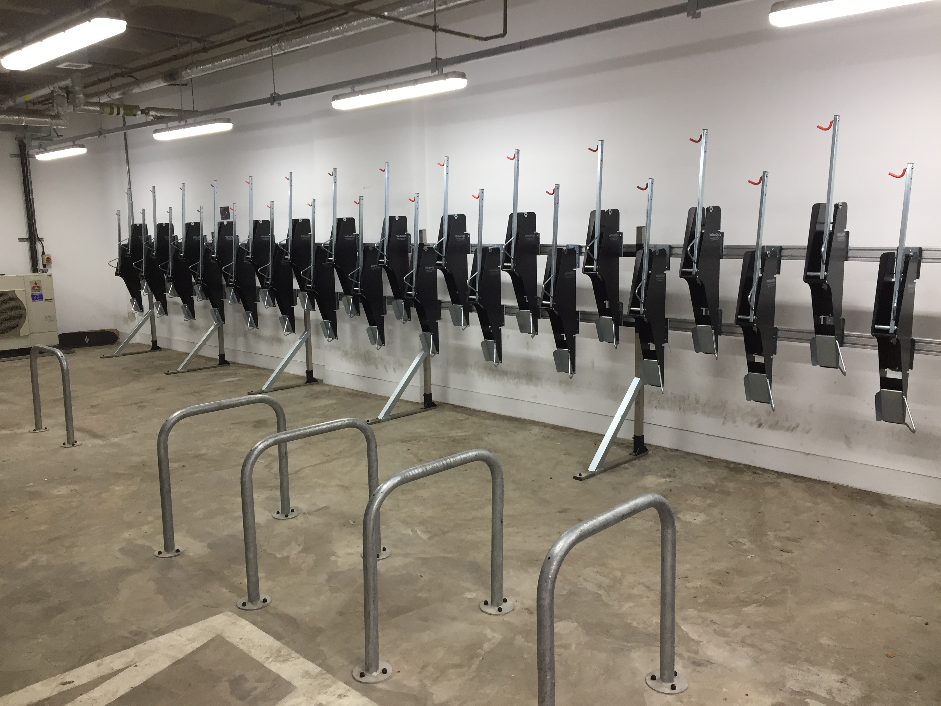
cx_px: 470
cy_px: 353
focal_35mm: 29
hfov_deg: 61.7
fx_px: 788
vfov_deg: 48.2
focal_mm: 4.15
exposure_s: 1/33
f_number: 2.2
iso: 40
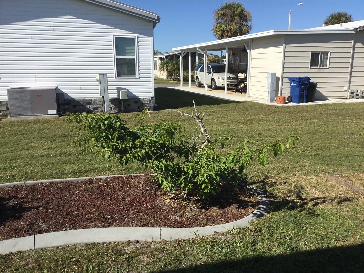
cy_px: 136
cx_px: 182
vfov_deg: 45.4
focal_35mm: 31
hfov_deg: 58.4
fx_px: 326
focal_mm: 3.3
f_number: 2.4
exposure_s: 1/1894
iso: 25
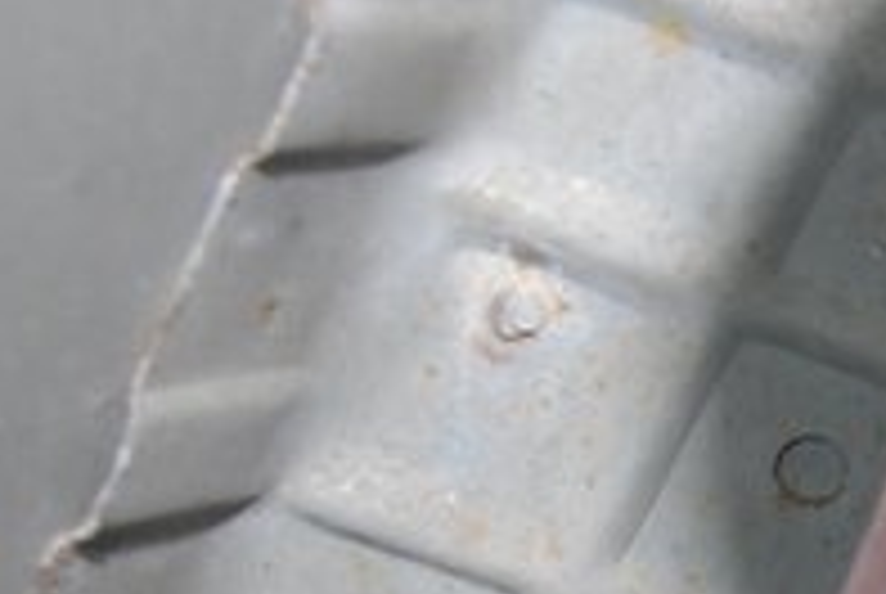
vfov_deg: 9.9
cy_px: 904
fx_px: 3303
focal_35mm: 134
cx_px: 1498
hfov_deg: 13.9
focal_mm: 22
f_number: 4.5
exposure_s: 1/60
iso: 400
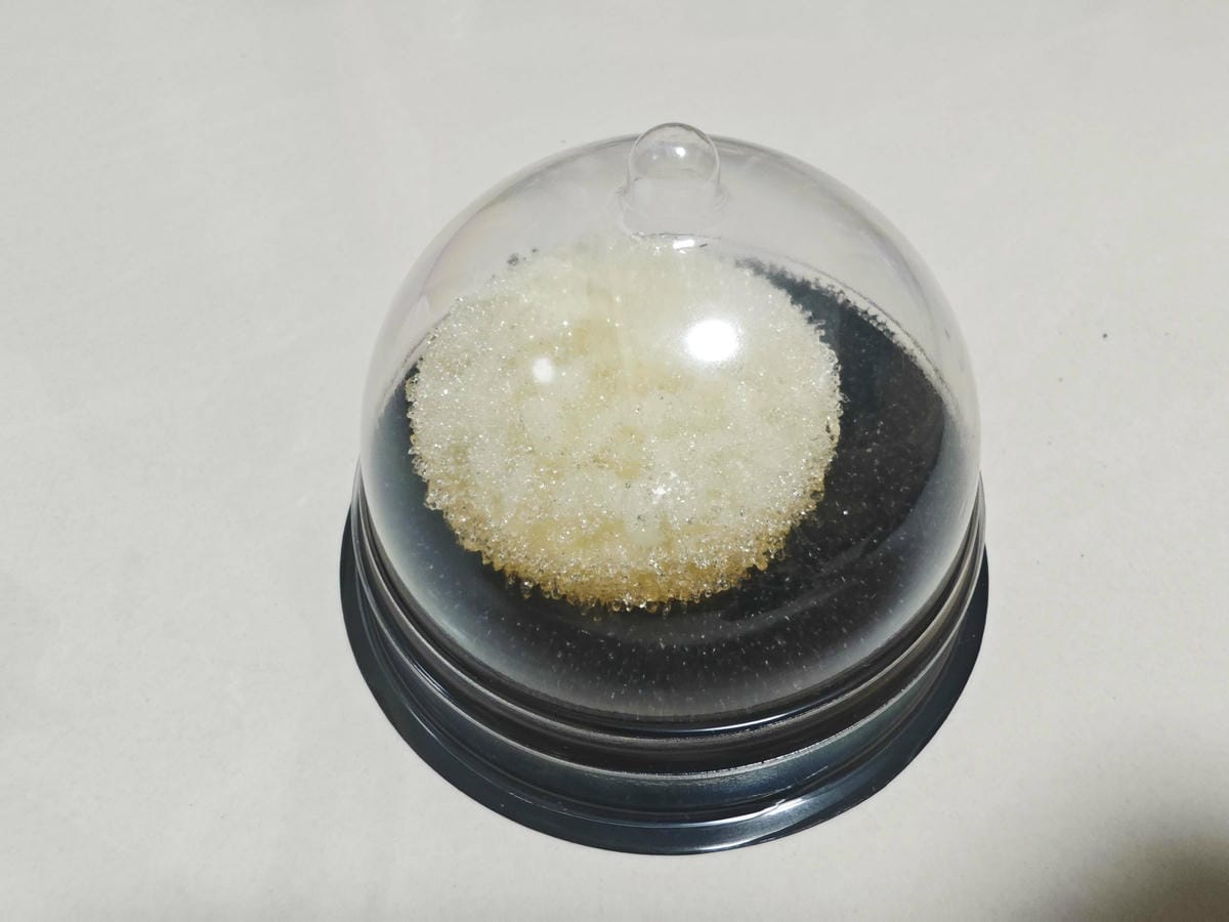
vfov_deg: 58.9
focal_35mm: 23
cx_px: 614
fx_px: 817
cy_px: 461
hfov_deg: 73.9
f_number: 1.8
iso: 250
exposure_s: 1/60
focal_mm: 2.03
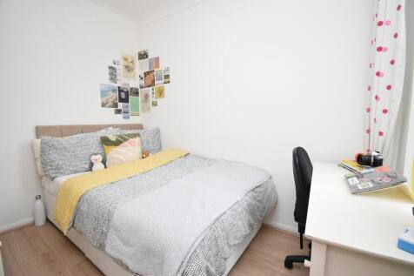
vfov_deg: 77.3
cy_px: 138
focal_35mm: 15
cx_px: 207
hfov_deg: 100.4
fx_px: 172
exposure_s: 1/60
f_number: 4.5
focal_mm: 10
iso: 1100
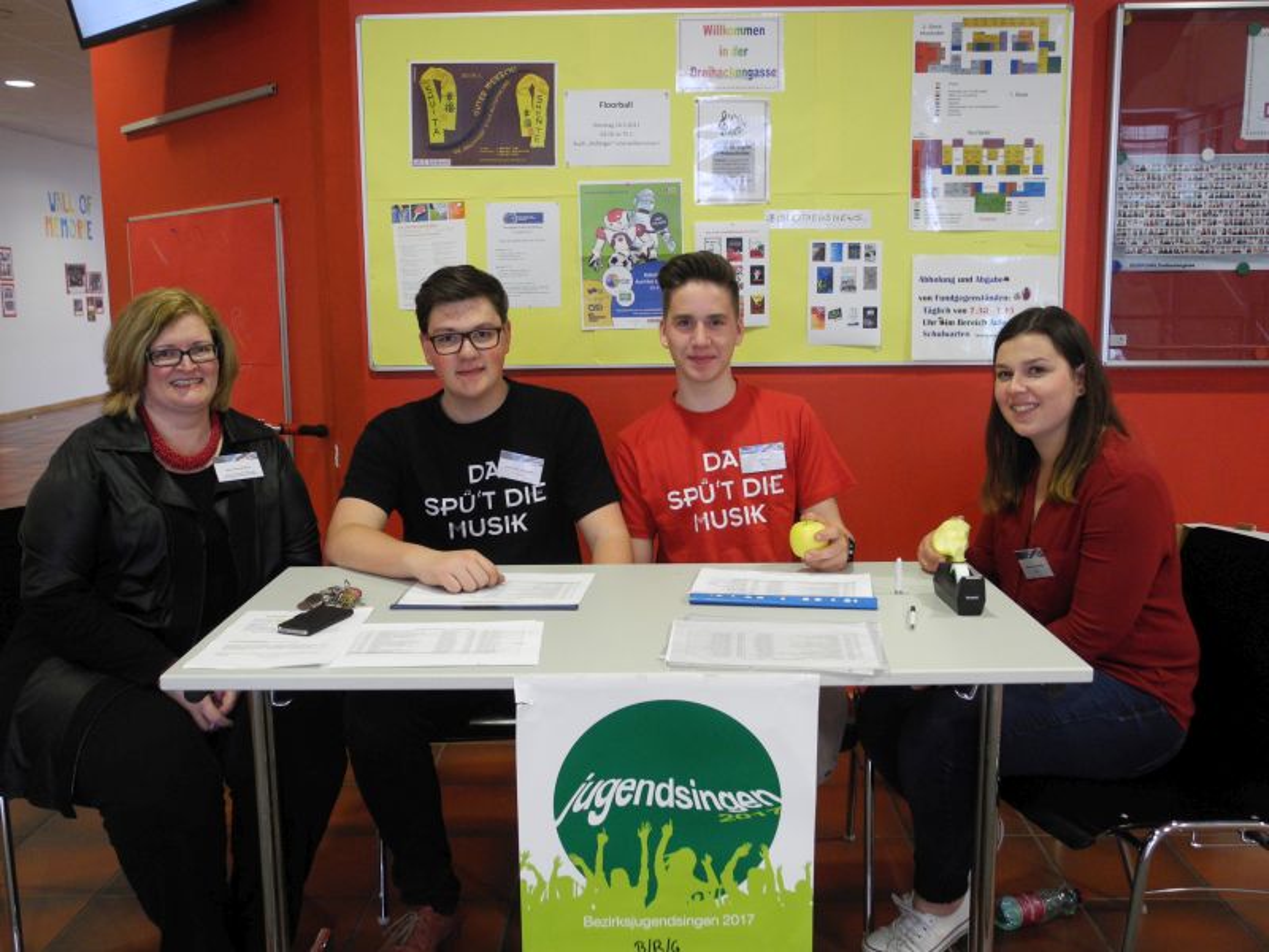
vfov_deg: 44.2
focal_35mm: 32
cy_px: 476
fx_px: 1173
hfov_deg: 56.8
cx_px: 634
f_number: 2.8
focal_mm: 6.8
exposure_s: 1/22.2
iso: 400
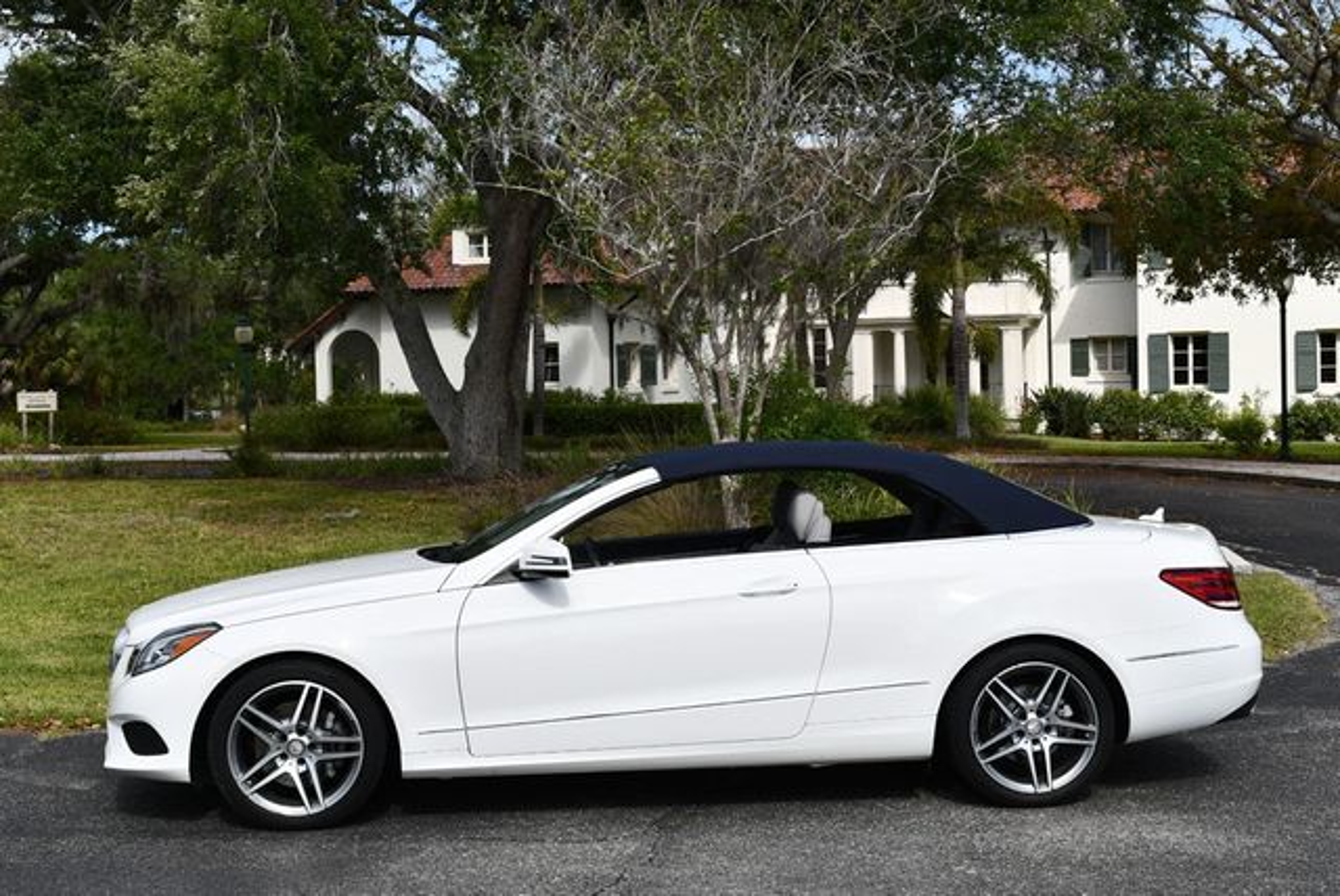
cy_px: 448
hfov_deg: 38.2
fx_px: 1937
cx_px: 670
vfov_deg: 26.0
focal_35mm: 52
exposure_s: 1/320
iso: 100
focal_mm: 26
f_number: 9
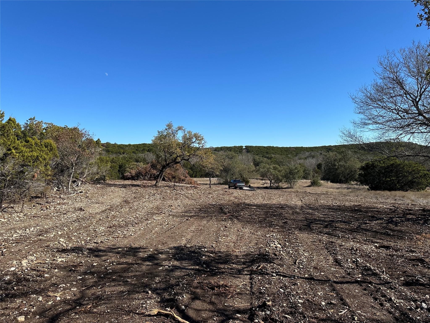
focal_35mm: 24
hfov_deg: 71.6
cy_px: 162
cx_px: 215
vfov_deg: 56.8
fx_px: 298
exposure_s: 1/3717
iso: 80
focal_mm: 6.86
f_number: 1.78
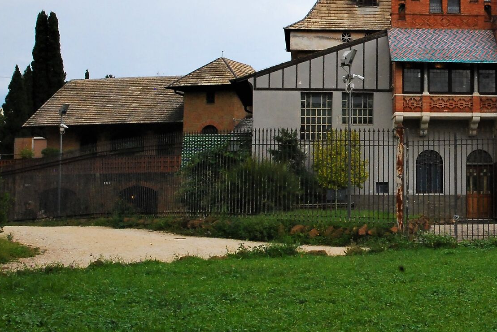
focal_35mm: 78
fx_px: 1078
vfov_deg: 17.5
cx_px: 491
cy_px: 94
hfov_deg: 24.8
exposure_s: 1/500
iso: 800
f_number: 11
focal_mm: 24
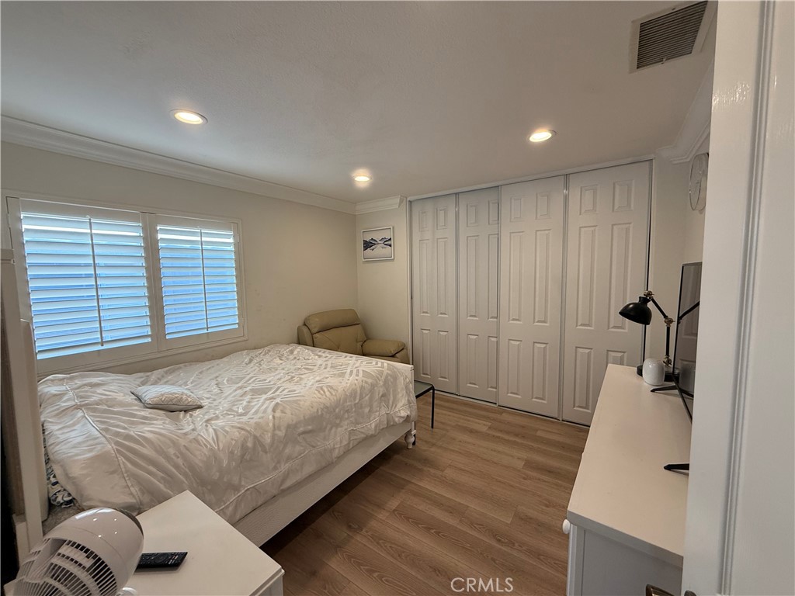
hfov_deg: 102.1
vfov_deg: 85.7
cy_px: 298
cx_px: 398
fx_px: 322
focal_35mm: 14
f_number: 2.2
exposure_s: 1/120
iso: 125
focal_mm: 2.22
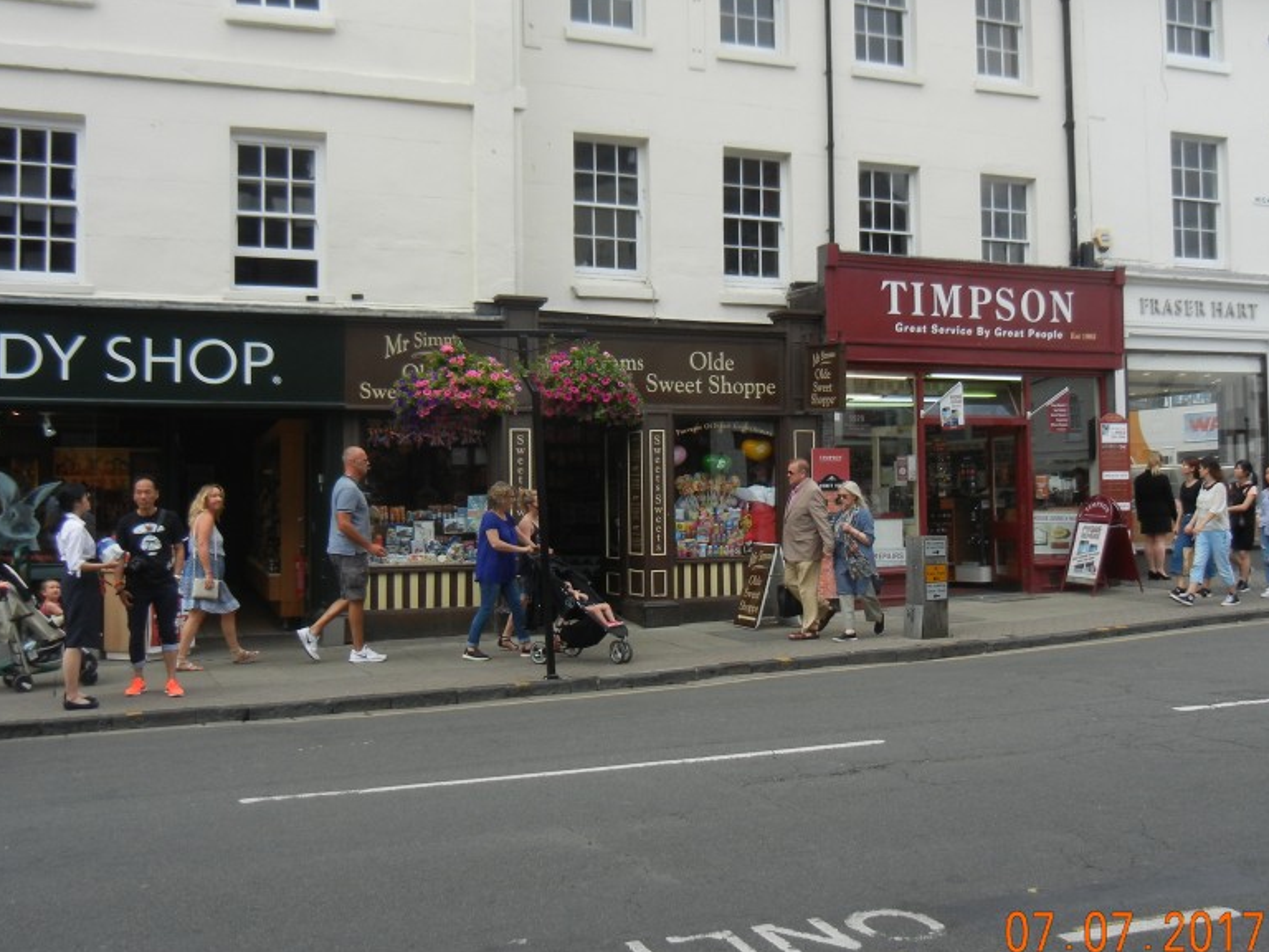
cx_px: 679
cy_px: 430
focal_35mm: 40
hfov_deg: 46.8
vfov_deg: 35.9
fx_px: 1466
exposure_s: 1/890
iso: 160
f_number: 3.5
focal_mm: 5.4
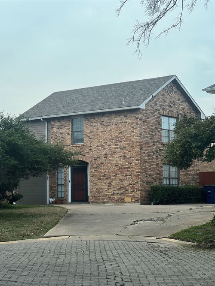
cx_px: 108
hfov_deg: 19.1
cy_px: 143
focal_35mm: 77
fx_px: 638
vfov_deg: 25.3
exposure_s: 1/176
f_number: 2.8
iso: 32
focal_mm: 9
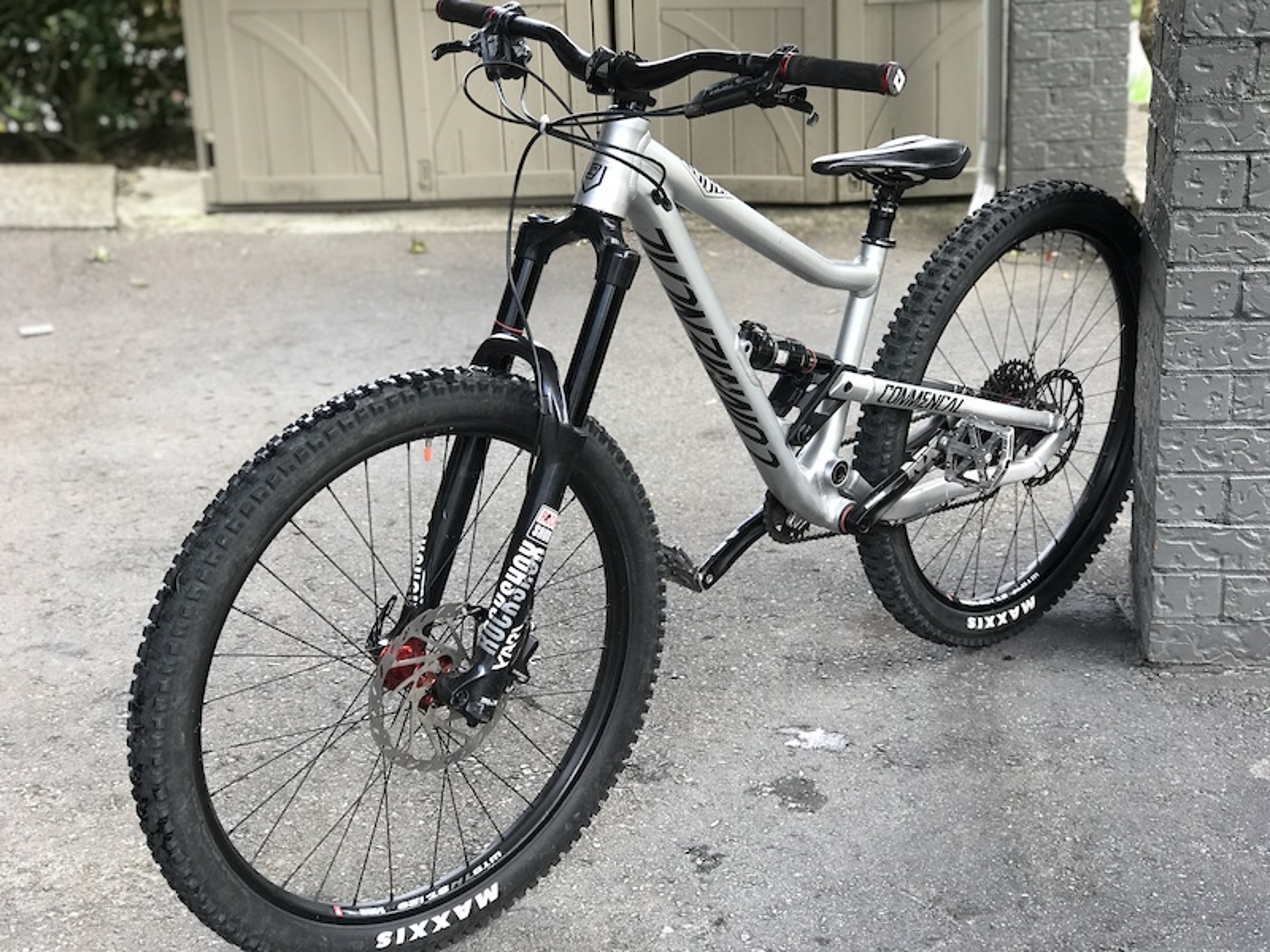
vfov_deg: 25.7
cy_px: 476
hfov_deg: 33.8
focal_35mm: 57
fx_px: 2091
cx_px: 635
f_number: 2.8
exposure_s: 1/60
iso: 32
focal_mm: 6.6
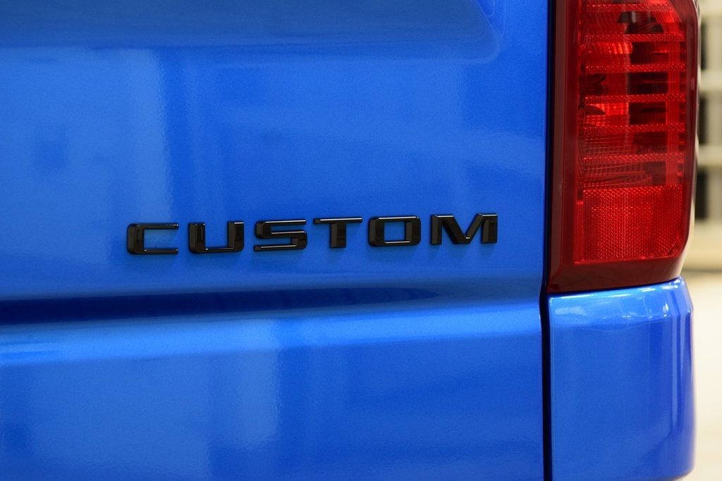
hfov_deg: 19.5
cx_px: 361
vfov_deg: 13.0
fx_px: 2106
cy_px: 240
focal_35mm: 105
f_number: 5
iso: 1600
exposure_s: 1/30
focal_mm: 70
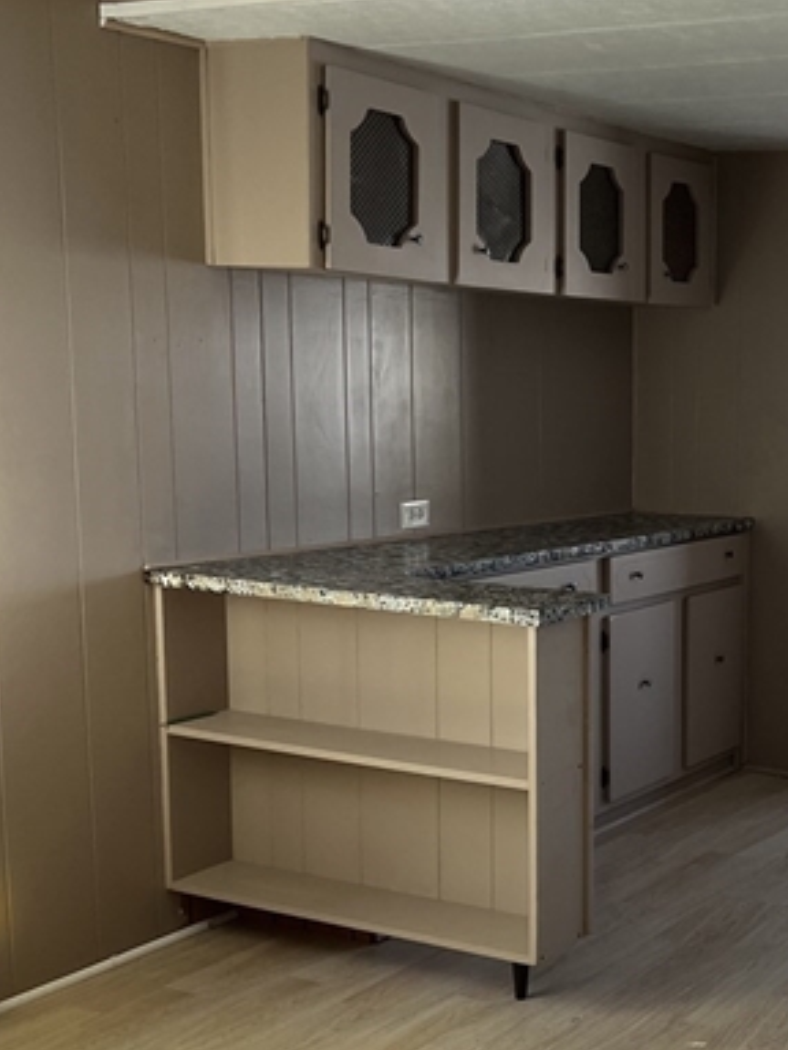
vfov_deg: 36.7
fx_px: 1578
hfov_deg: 26.7
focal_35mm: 52
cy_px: 618
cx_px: 758
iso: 125
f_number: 1.5
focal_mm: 5.7
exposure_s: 1/112
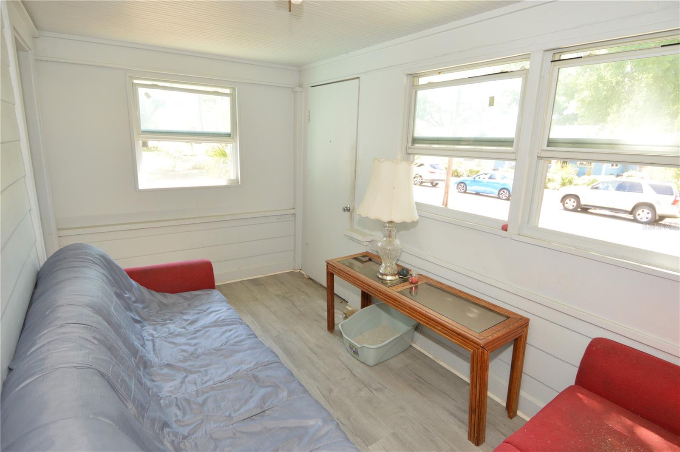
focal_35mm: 18
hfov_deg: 90.1
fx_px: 340
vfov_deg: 67.3
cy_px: 226
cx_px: 340
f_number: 4.5
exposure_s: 1/80
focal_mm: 12
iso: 400
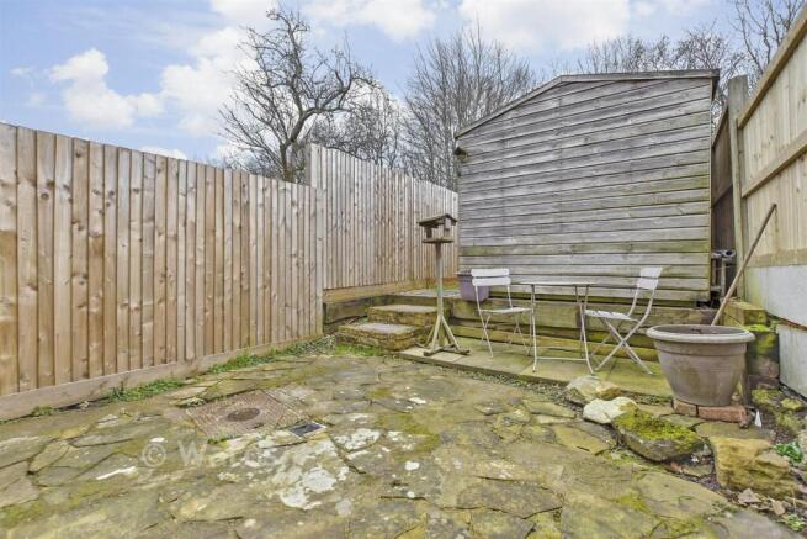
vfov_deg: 77.4
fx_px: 336
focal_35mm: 15
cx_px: 404
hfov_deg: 100.4
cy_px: 270
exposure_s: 1/60
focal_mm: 10
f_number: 8
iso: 250
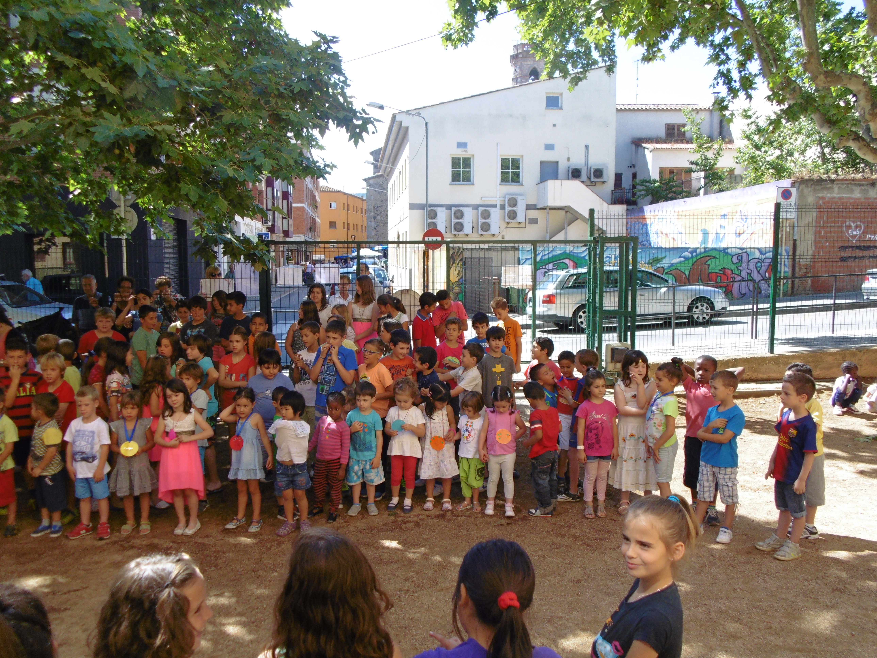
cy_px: 329
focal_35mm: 29
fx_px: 735
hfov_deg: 61.7
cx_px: 438
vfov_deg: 48.2
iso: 100
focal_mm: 5.3
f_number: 3.2
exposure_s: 1/400
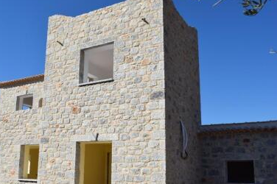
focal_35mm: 38
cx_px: 107
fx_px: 292
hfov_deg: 50.3
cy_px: 109
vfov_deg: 34.9
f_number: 11
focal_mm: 20
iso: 200
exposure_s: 1/500
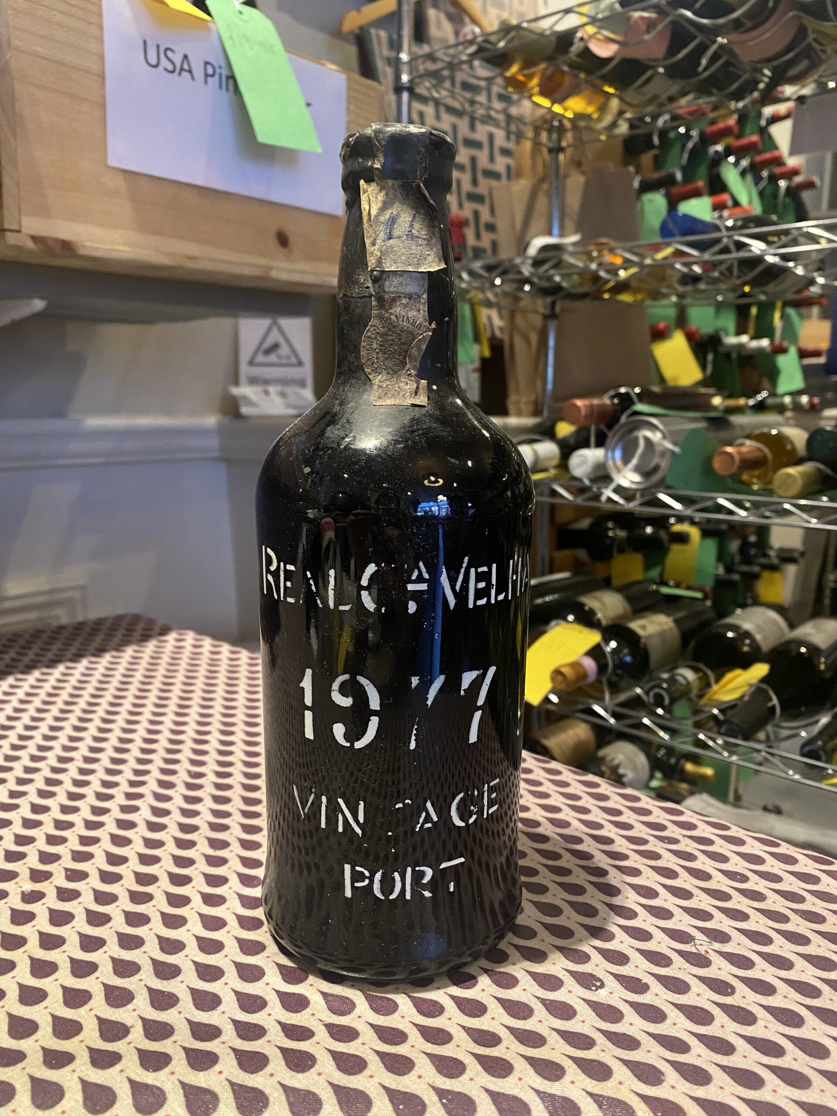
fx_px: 838
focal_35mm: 26
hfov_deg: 53.1
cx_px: 418
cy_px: 558
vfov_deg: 67.3
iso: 500
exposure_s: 1/25
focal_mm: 4.25
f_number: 1.8
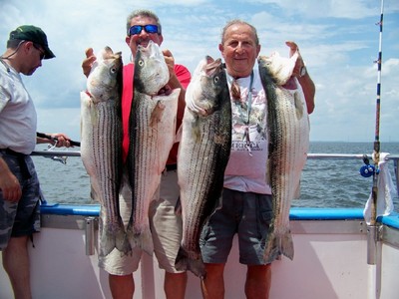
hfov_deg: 51.4
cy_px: 150
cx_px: 200
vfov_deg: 39.7
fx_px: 415
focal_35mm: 36
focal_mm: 5.85
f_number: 2.8
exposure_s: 1/1000
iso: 64
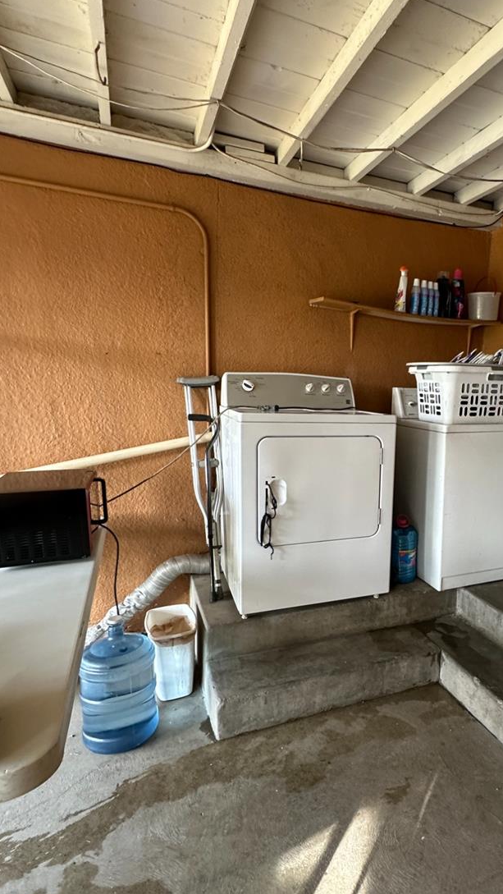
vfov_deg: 83.8
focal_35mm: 21
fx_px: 498
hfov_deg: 51.2
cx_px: 381
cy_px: 466
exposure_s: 1/120
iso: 250
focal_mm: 2.22
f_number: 2.2
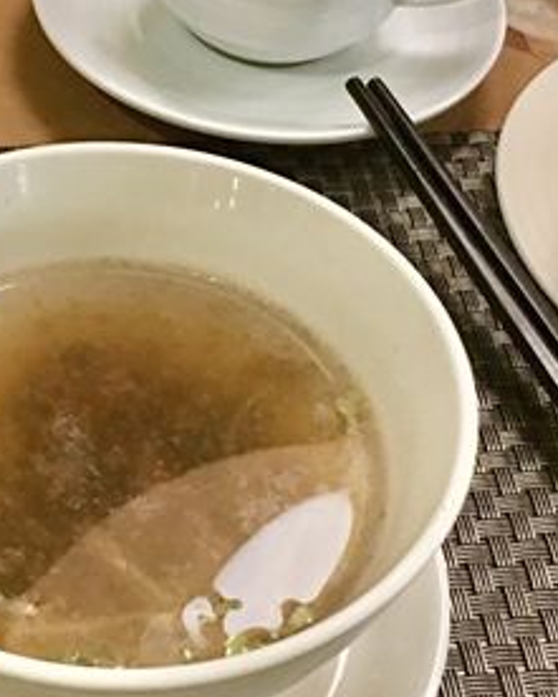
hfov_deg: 18.7
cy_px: 182
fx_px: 1692
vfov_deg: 23.1
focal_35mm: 82
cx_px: 167
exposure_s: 1/4
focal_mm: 4.15
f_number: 2.2
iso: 64
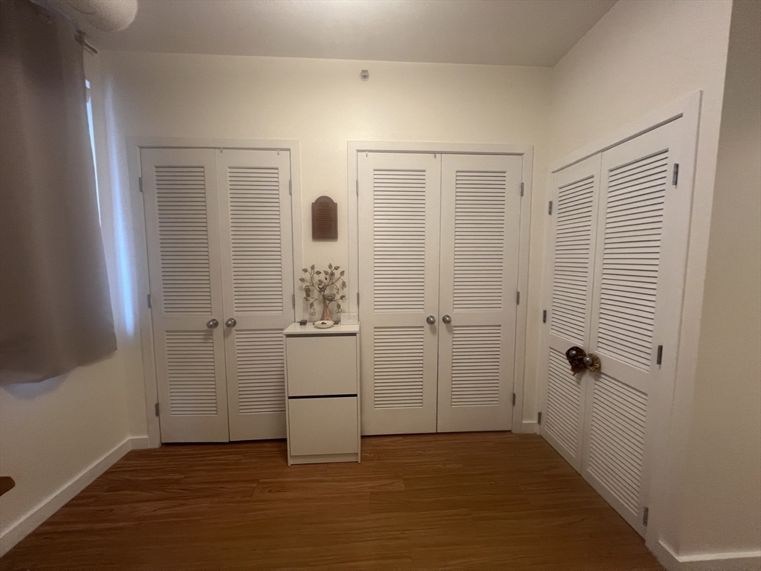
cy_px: 286
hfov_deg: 106.2
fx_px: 286
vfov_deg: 89.9
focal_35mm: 13
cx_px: 380
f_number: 1.8
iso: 125
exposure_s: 1/60
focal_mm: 1.57
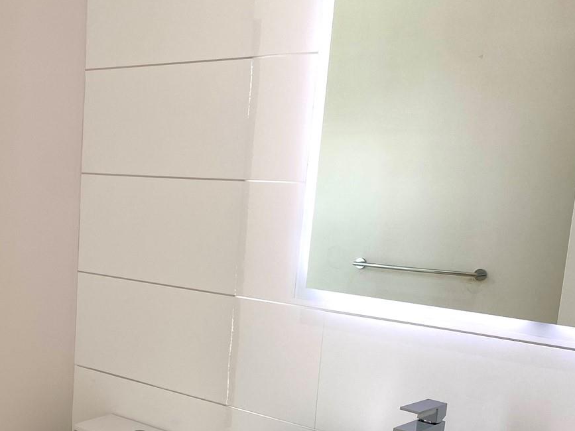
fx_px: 797
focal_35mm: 48
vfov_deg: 29.7
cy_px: 331
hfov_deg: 38.7
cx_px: 148
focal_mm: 4.25
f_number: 1.8
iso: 40
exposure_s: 1/120
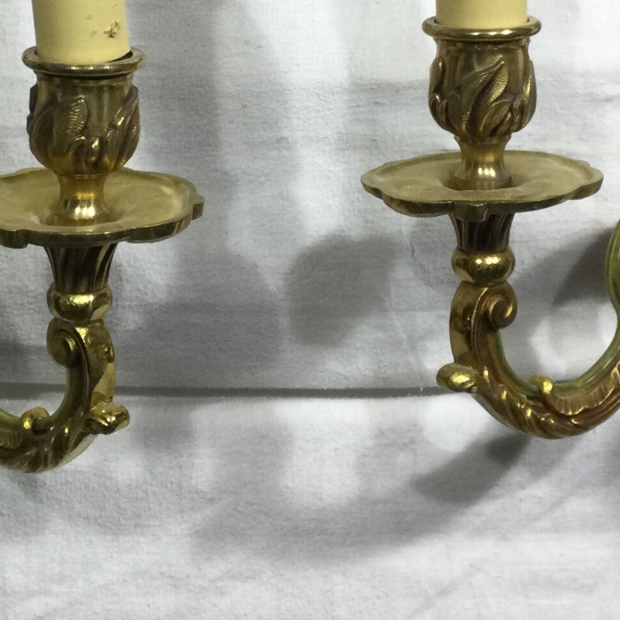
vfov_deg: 18.4
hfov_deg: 18.7
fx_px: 1885
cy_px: 52
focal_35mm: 93
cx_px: 266
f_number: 2.4
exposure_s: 1/33
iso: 25
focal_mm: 3.3
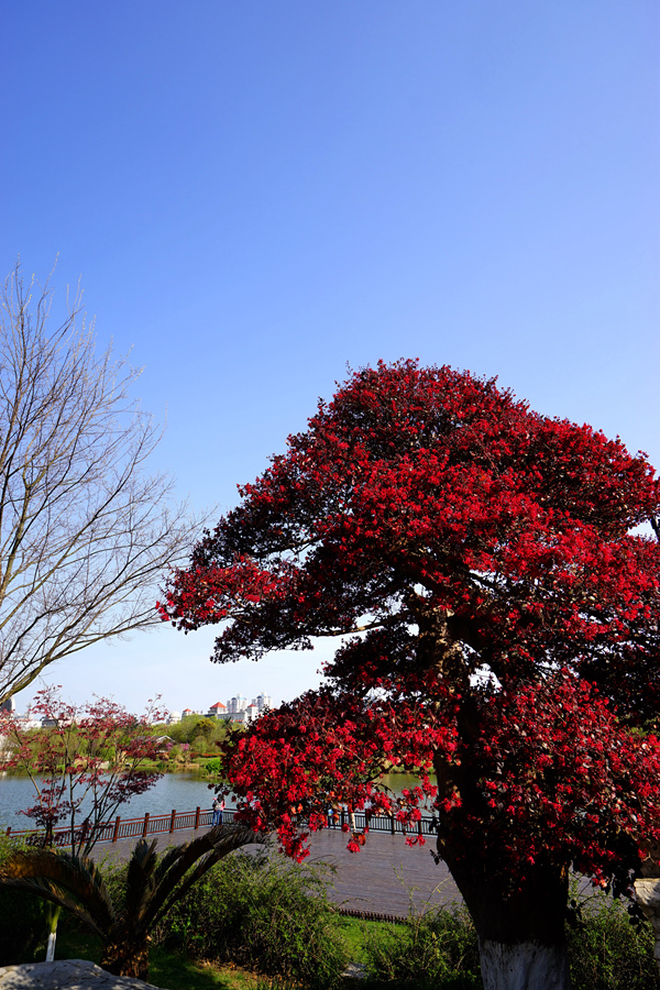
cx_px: 330
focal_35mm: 18
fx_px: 495
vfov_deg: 90.0
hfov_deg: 67.4
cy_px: 495
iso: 100
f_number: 6.3
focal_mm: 18
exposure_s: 1/125
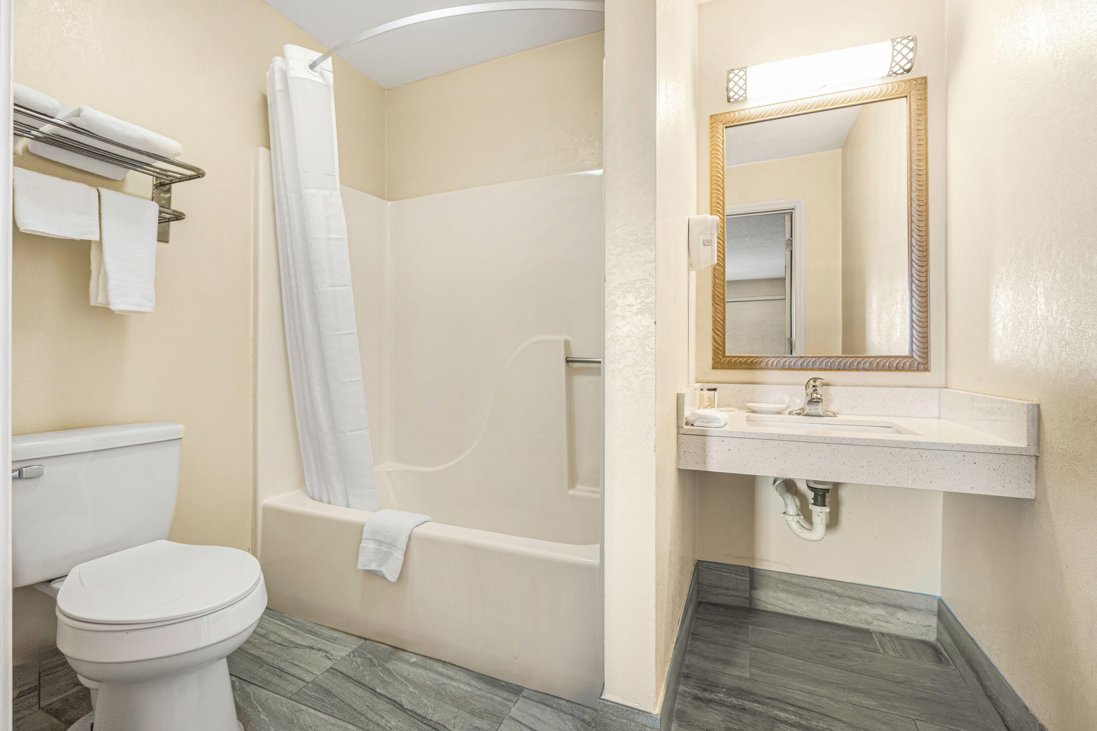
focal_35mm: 15
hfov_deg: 100.4
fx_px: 457
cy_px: 366
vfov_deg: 77.3
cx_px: 548
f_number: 4
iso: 800
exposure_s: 1/80
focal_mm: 10
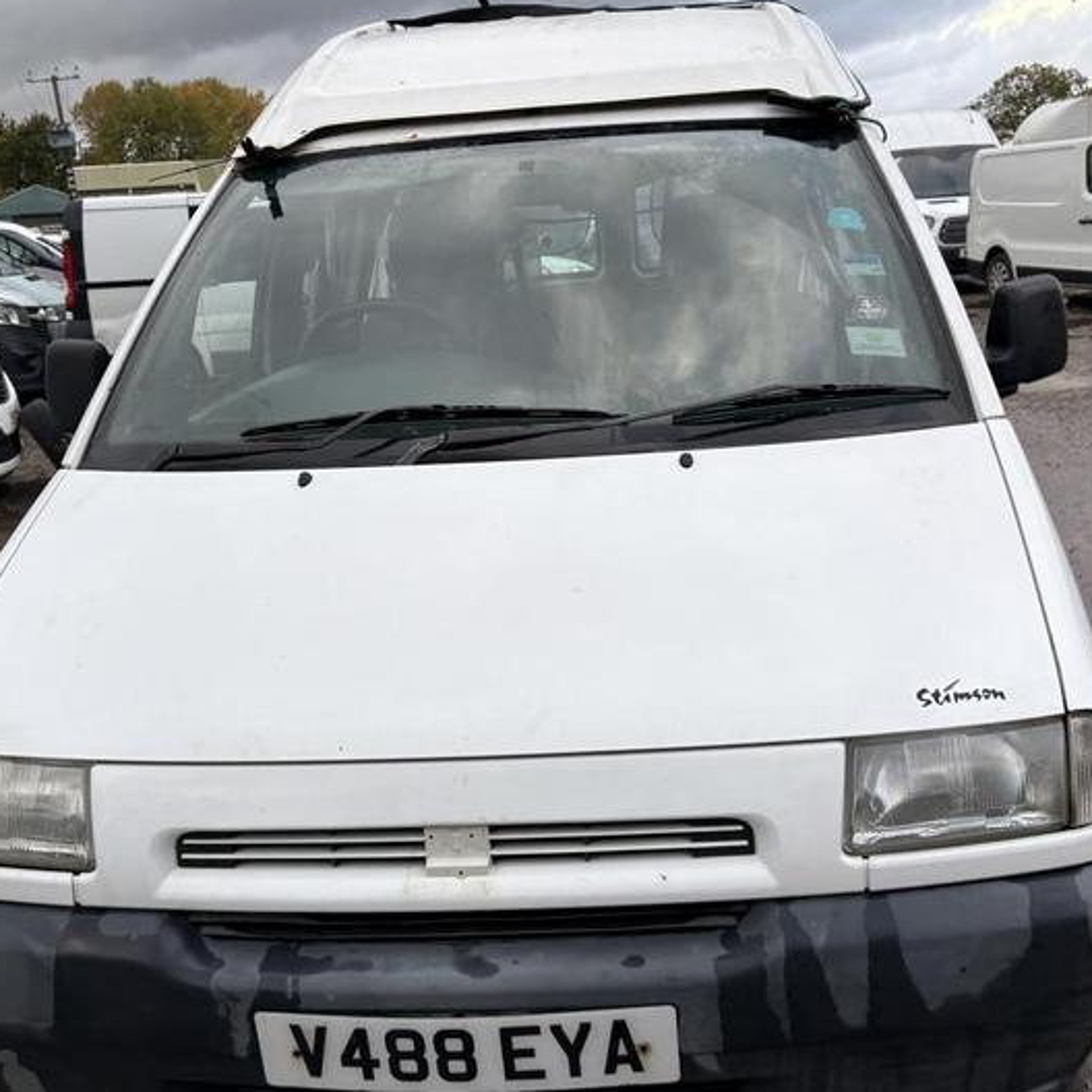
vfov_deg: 42.8
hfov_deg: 42.8
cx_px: 552
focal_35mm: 39
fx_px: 1392
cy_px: 573
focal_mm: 5.96
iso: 50
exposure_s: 1/441
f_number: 1.6
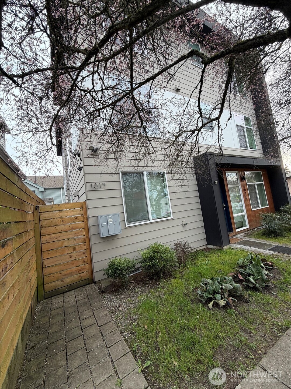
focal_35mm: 14
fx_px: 157
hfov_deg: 85.7
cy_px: 194
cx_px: 146
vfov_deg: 102.1
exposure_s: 1/121
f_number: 2.2
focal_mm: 2.22
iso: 64
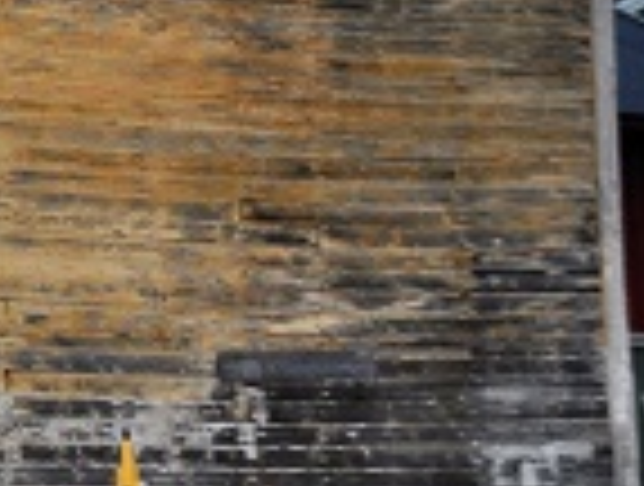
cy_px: -137
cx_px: -516
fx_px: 3469
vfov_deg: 7.9
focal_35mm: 186
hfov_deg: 10.0
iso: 800
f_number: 4.2
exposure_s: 1/60
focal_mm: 34
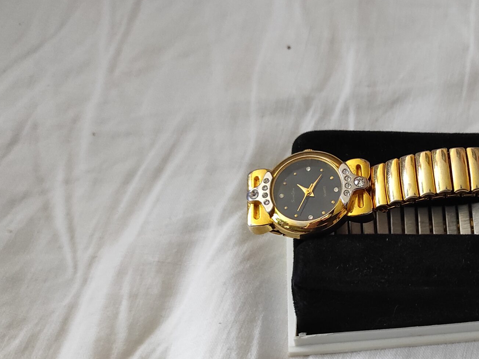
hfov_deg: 37.0
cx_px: 411
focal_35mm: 49
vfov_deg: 29.2
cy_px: 271
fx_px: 678
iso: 1229
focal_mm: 5.43
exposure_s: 1/33
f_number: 1.89
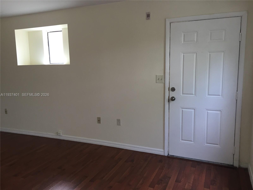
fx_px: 212
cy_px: 95
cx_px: 126
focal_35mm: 29
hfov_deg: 61.7
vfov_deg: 48.2
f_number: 2.2
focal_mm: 4.15
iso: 40
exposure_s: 1/30
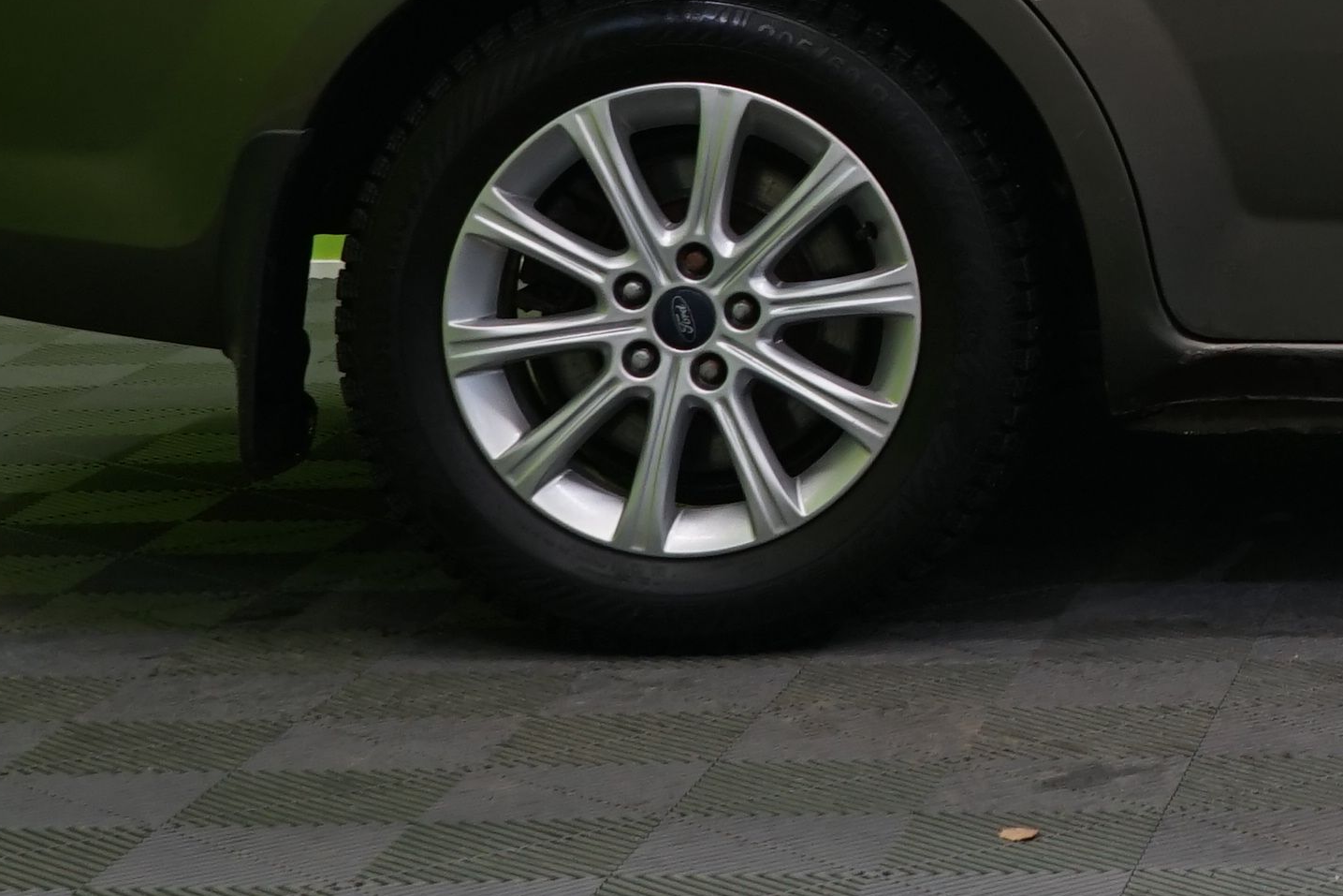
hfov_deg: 13.9
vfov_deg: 9.8
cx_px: 2076
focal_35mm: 138
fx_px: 5148
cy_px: -275
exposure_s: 1/30
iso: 500
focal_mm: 33
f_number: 6.3
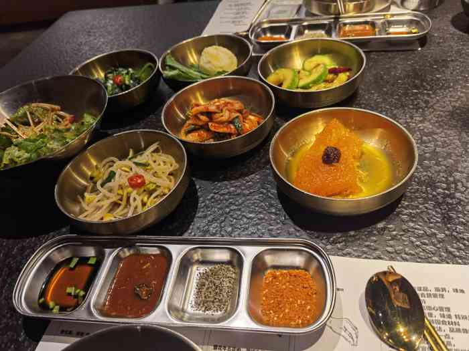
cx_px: 234
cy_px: 176
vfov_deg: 51.4
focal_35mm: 27
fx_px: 366
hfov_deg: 65.3
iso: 100
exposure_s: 1/50
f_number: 1.9
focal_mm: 6.67
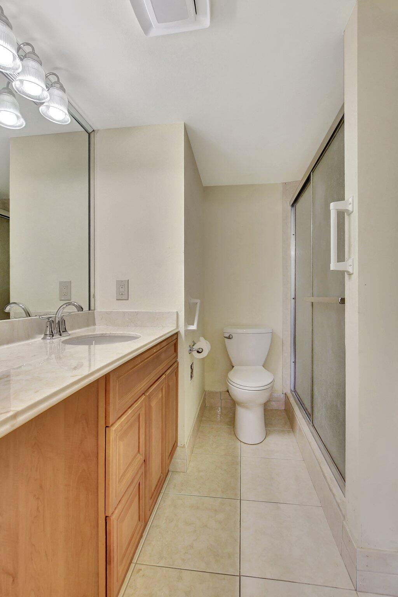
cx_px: 199
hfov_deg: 77.3
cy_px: 298
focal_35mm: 15
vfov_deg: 100.4
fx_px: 249
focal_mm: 10
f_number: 9
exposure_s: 1/25
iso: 1000
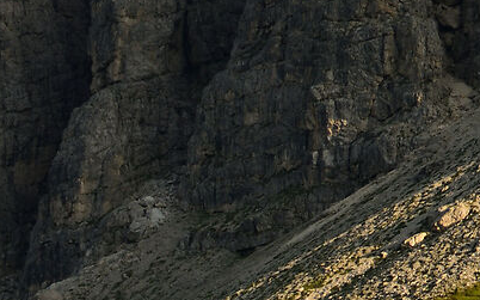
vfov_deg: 4.5
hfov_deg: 6.9
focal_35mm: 292
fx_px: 3819
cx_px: 1019
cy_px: -73
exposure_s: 1/60
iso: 200
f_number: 9
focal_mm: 48
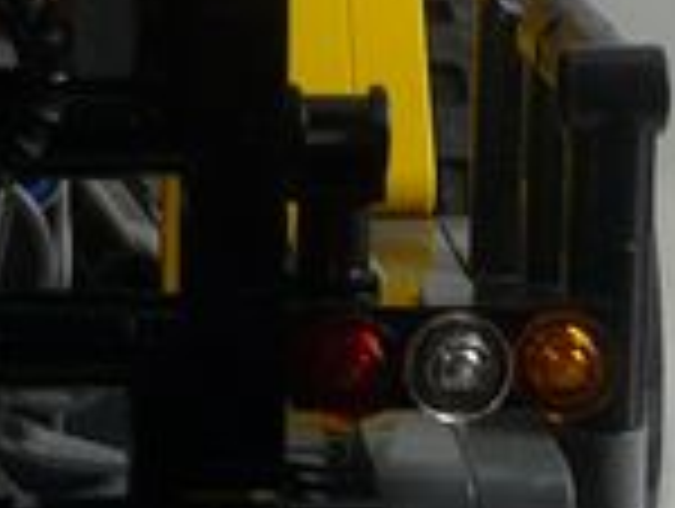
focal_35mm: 149
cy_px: -342
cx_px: -14
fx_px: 2910
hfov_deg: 13.0
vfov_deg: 9.6
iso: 100
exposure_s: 1/125
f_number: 4
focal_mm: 4.6
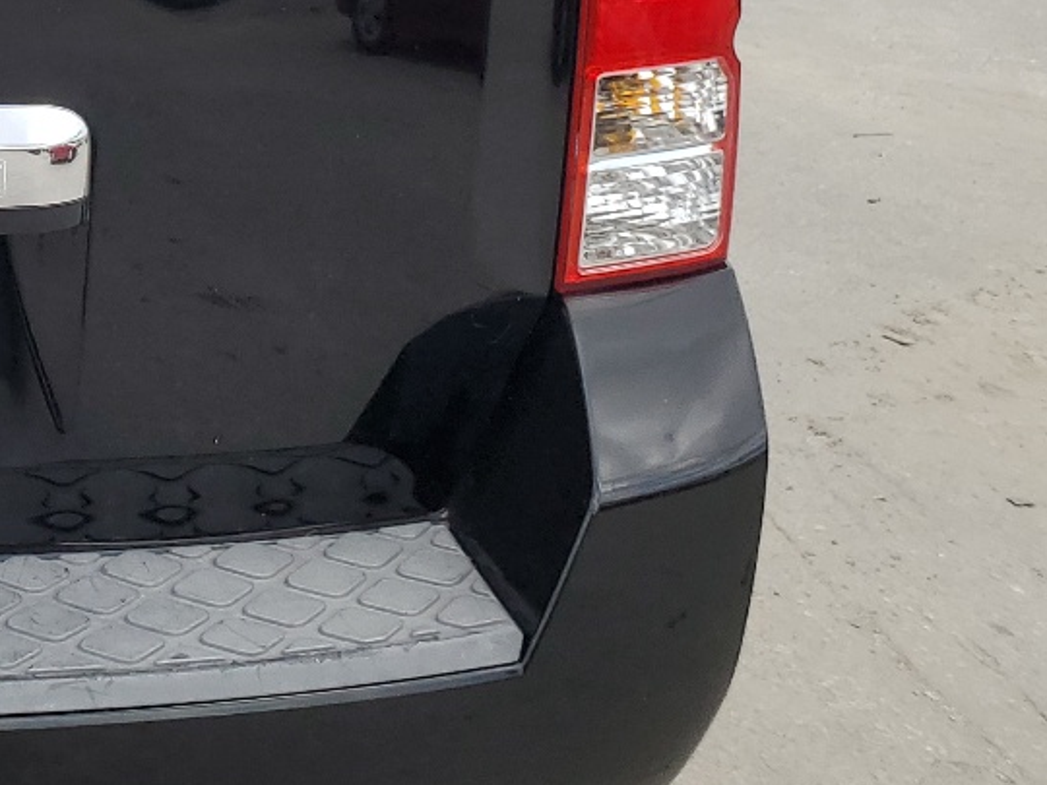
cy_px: -48
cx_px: -376
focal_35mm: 77
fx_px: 2329
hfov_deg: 22.3
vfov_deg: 18.5
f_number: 1.5
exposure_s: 1/2000
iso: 50
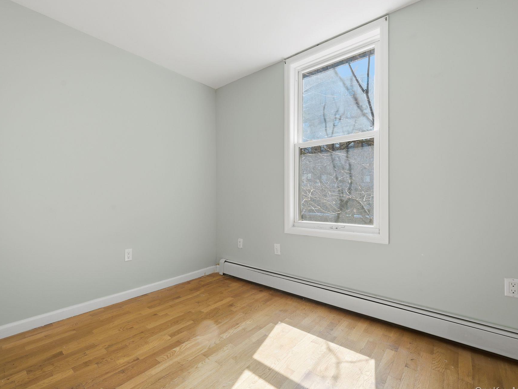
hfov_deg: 94.0
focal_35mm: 16
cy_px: 193
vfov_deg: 78.1
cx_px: 228
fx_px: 239
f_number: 8
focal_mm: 14
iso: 200
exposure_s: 1/50
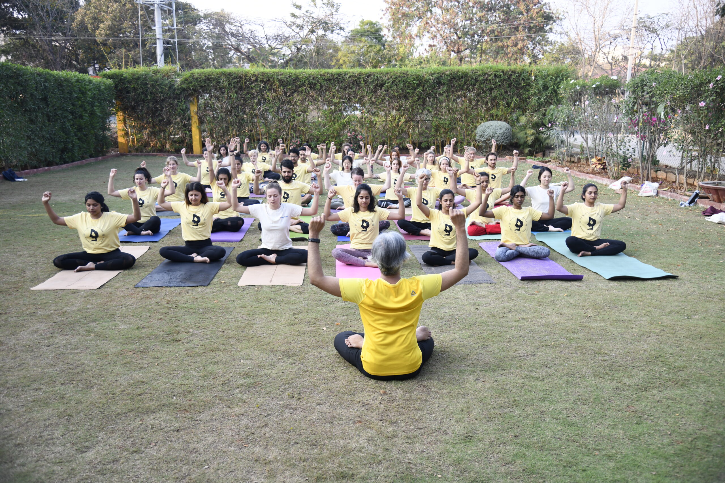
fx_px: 624
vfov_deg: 42.3
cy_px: 242
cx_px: 362
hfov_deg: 60.3
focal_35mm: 31
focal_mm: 31
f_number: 4
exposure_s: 1/400
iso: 500
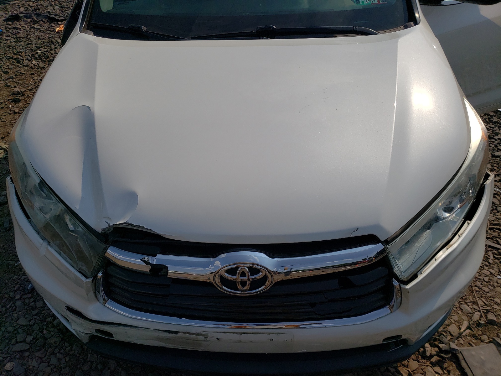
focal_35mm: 26
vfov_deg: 53.1
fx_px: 376
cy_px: 188
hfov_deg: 67.3
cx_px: 250
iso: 50
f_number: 1.5
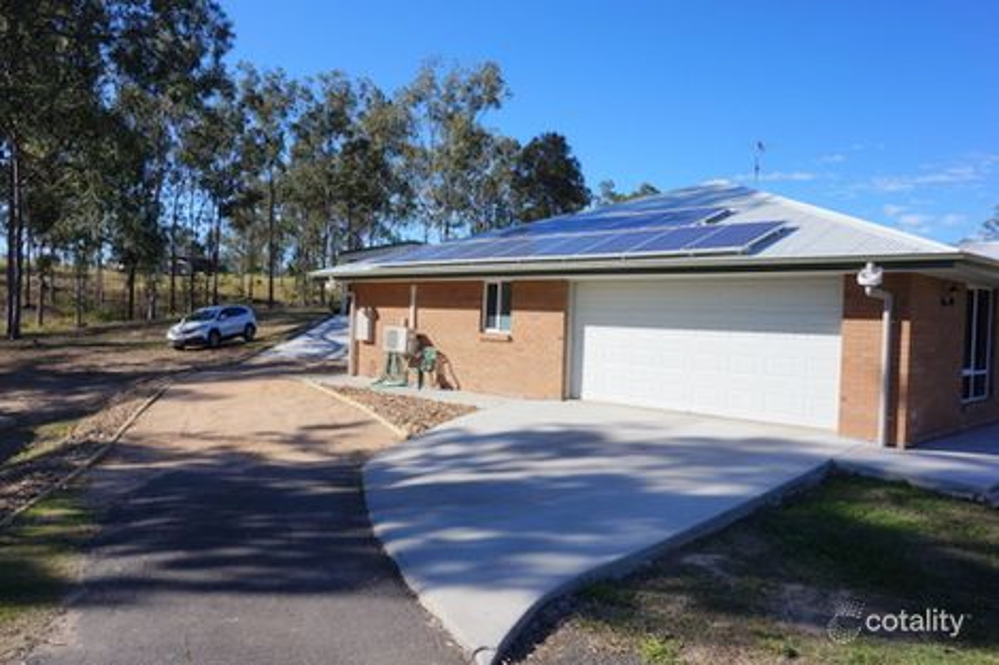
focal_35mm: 27
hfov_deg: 67.4
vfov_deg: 47.9
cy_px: 332
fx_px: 749
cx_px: 500
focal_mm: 18
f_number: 16
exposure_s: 1/80
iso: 100
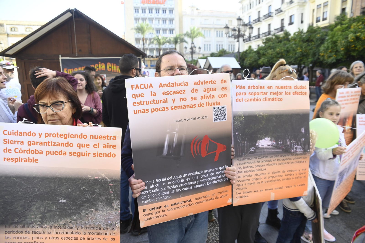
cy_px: 122
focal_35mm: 24
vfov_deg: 53.1
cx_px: 182
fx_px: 243
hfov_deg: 73.8
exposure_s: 1/320
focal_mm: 24
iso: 250
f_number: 4
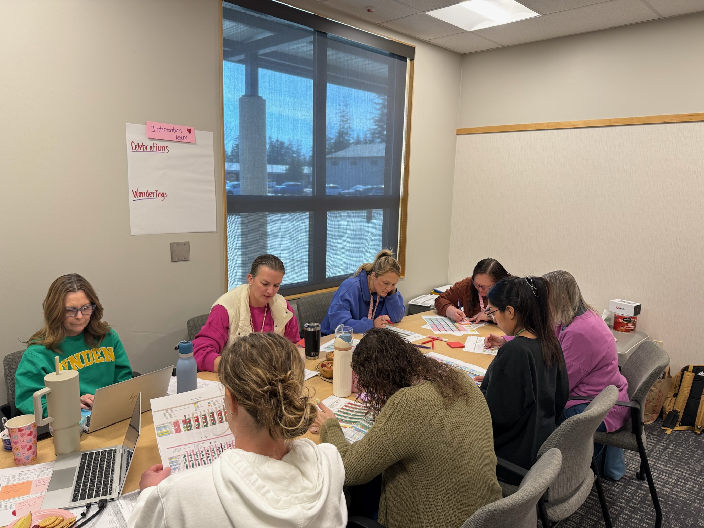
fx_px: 488
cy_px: 264
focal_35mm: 24
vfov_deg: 56.8
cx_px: 352
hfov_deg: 71.6
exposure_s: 1/120
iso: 100
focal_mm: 6.76
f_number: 1.78
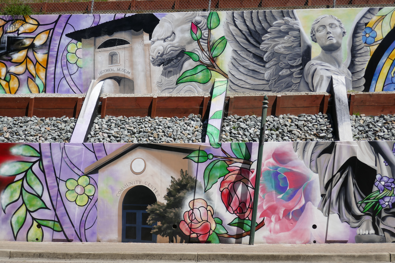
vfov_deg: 27.0
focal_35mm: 50
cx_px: 198
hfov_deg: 39.6
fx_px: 549
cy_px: 132
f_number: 5
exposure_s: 1/1000
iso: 125
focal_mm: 18.2
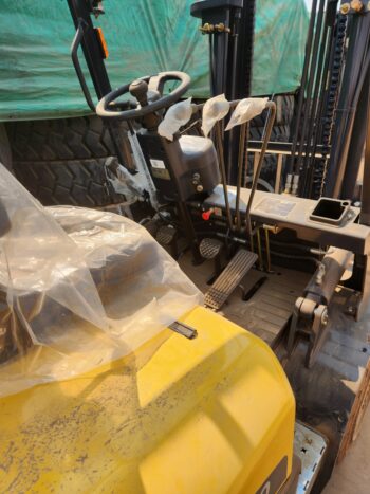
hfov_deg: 58.9
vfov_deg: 73.9
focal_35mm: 23
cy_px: 247
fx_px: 328
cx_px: 185
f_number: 1.8
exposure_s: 1/765
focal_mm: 5.4
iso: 20
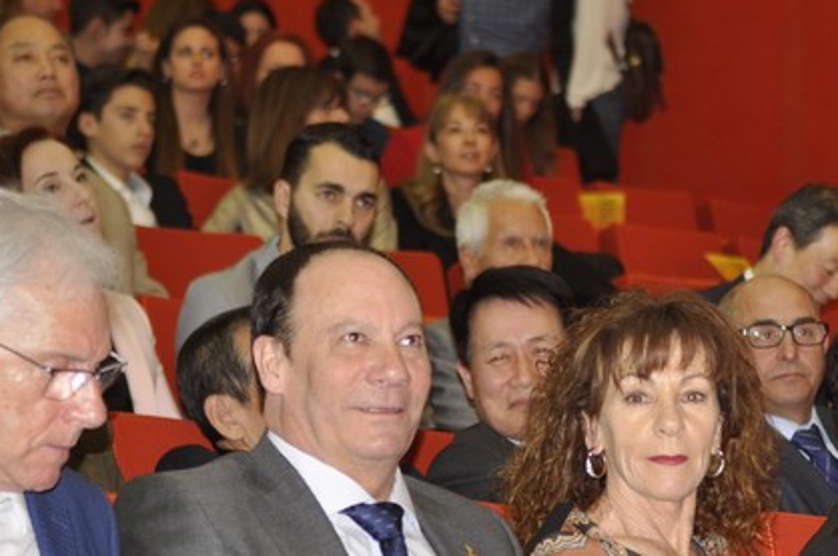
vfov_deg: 8.6
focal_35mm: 158
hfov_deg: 13.0
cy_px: 431
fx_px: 3670
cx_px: 615
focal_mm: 55
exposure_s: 1/60
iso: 400
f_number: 3.5
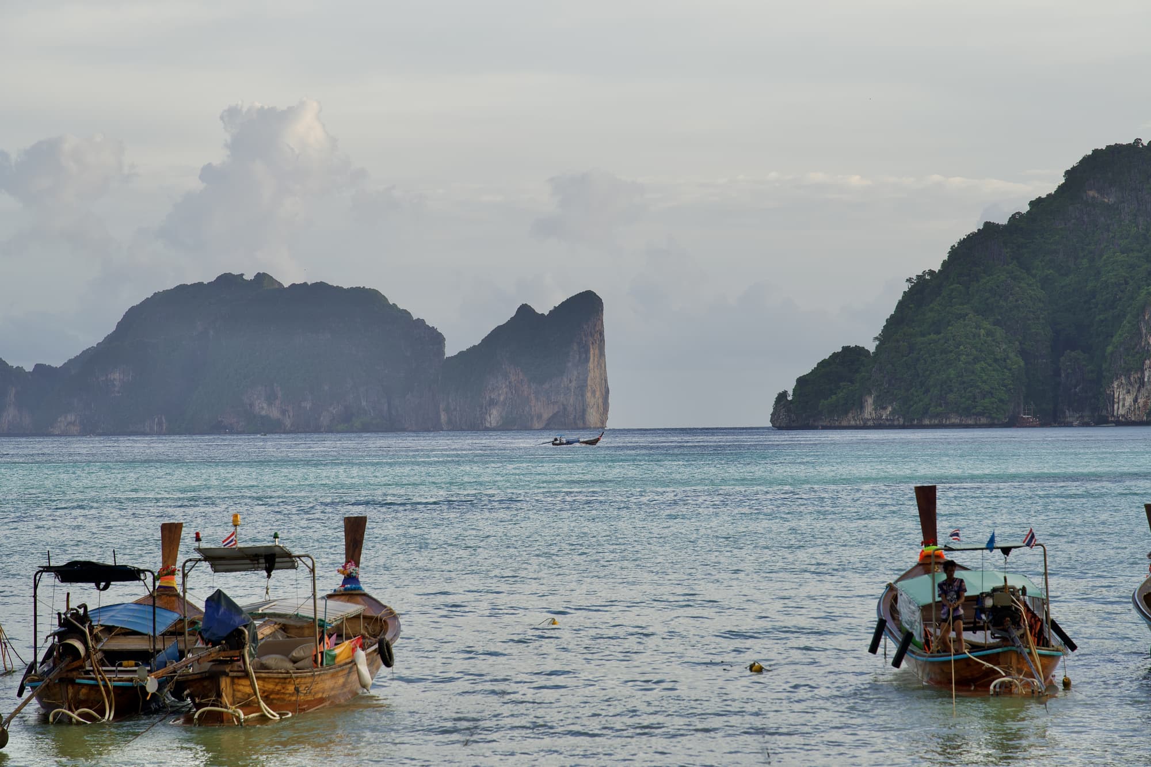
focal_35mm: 105
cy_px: 384
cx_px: 576
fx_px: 3357
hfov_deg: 19.5
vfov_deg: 13.0
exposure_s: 1/125
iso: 200
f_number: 8
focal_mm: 105
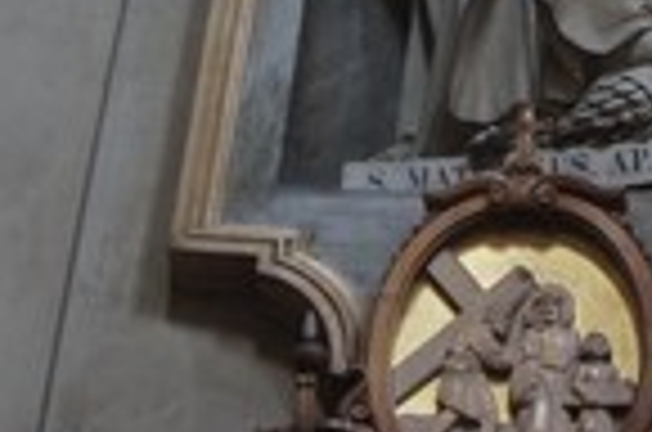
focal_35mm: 110
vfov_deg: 12.1
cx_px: 486
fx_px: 1980
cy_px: -94
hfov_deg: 18.6
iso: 4000
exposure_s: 1/40
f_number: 4
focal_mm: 23
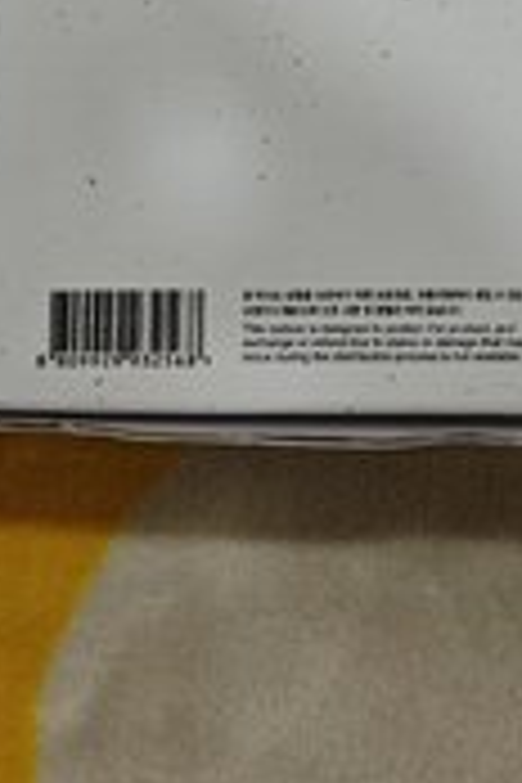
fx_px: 3197
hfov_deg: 9.2
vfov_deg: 13.3
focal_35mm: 147
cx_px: 648
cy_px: -349
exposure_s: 1/120
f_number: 1.62
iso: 200
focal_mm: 6.55
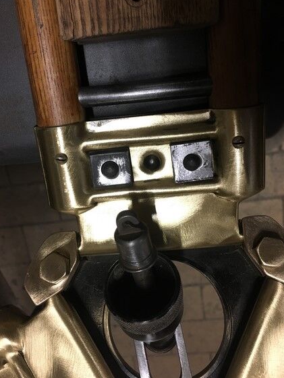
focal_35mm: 31
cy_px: 177
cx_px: 141
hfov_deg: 45.5
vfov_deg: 58.3
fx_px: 339
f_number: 2.2
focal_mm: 4.15
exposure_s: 1/33
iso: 200
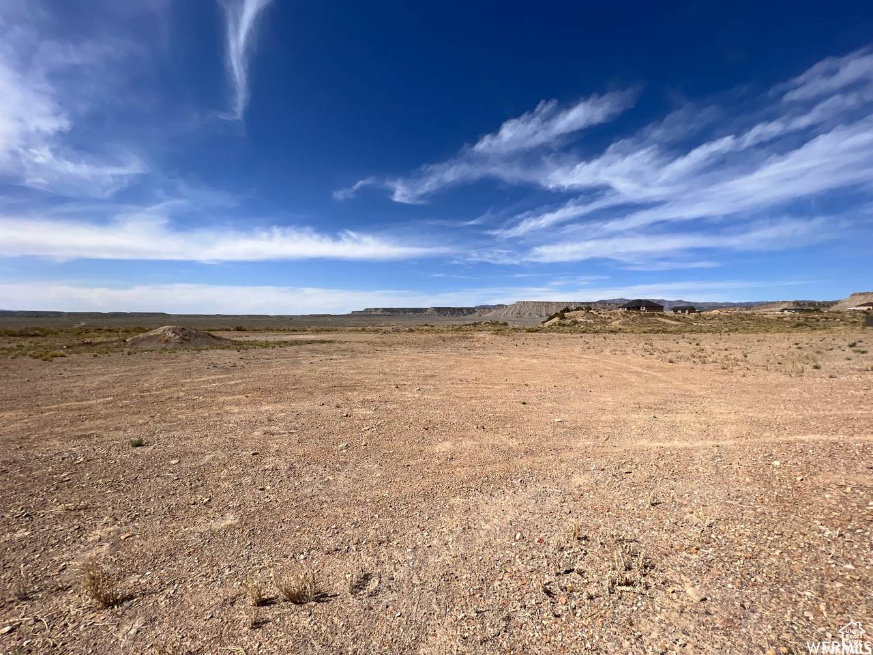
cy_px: 328
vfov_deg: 89.9
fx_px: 328
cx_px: 436
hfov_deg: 106.2
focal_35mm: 13
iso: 32
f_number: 1.8
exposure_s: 1/3650
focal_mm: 1.57
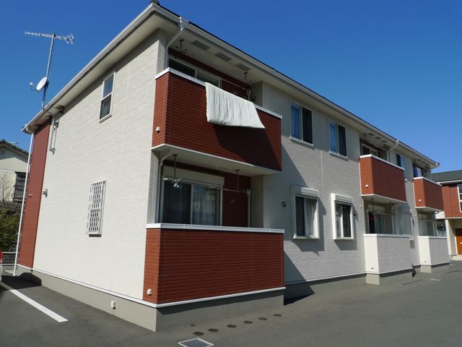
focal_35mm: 24
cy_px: 174
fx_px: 320
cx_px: 231
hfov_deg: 71.6
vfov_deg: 56.8
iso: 80
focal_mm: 5.1
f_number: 4.5
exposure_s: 1/800
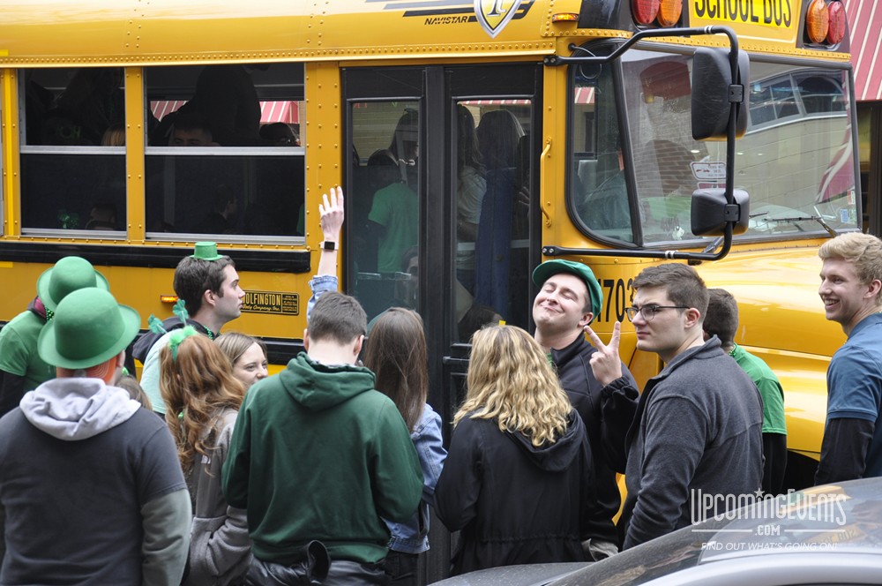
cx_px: 441
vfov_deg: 17.4
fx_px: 1909
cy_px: 293
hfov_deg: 26.0
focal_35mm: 78
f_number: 6.3
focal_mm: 52
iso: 400
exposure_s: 1/160
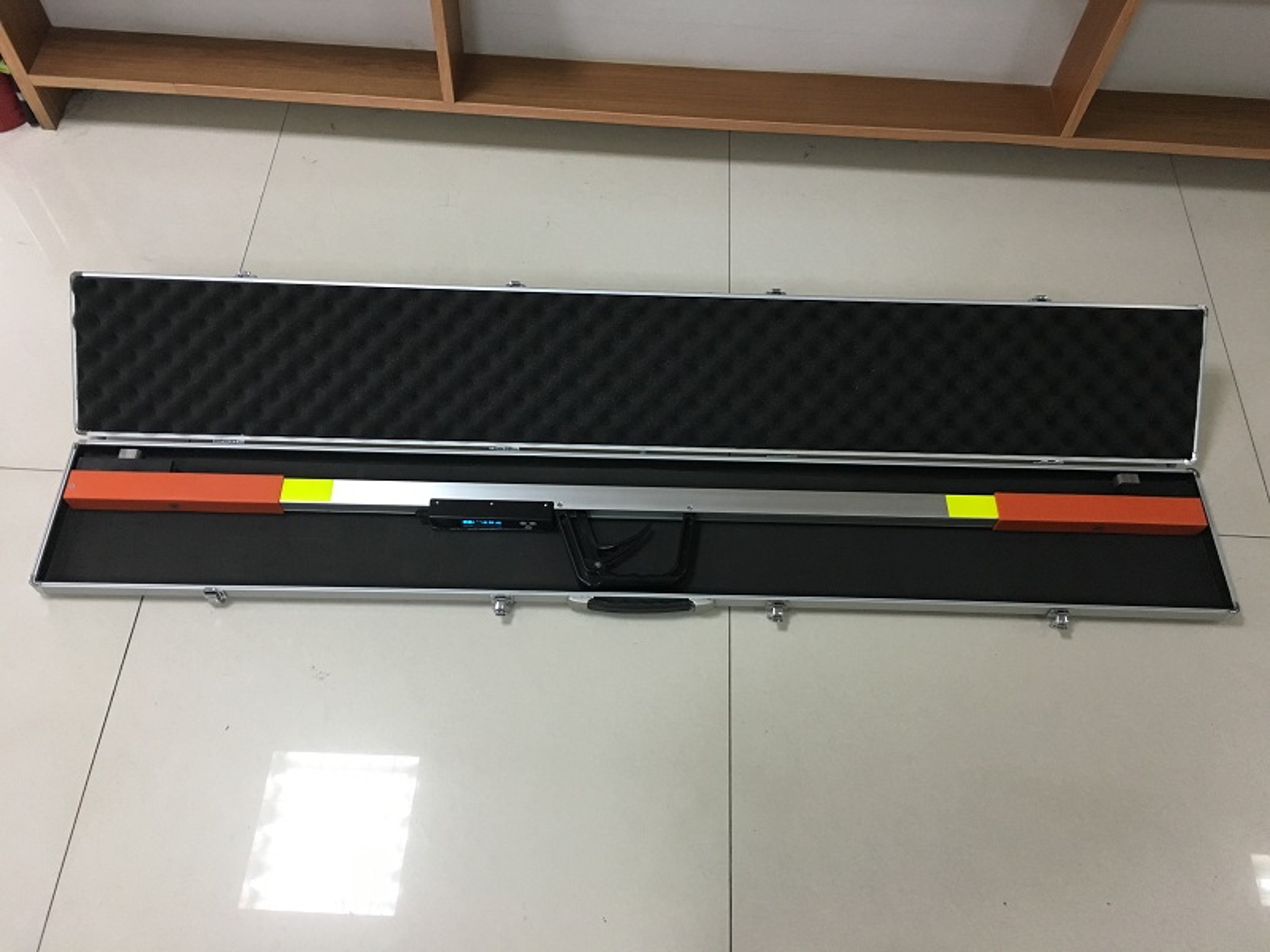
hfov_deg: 61.7
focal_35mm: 29
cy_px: 476
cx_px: 635
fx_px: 1064
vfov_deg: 48.2
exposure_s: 1/33
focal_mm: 4.15
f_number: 2.2
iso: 200
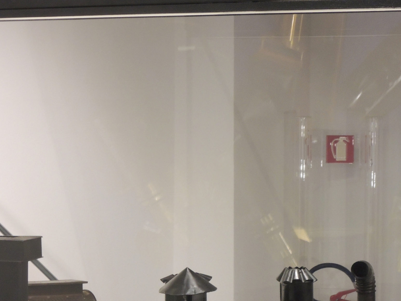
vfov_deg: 8.9
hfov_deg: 11.9
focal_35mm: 166
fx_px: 1923
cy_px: 234
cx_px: 220
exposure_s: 1/30
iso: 500
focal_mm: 17.9
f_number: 5.5
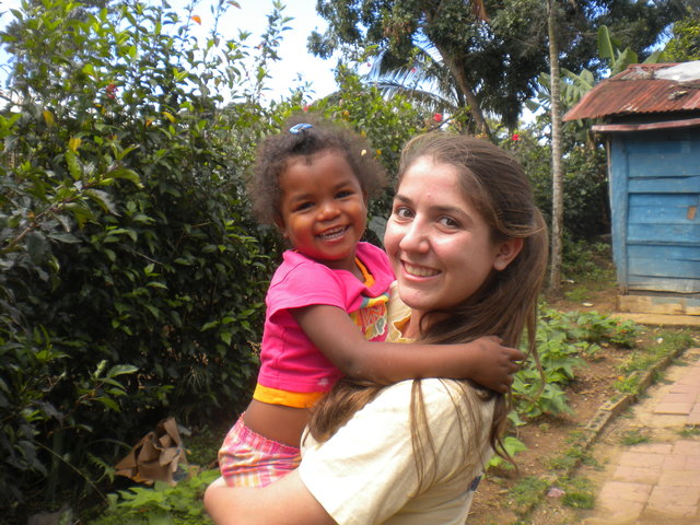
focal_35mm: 35
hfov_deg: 52.6
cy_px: 262
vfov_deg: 40.7
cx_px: 350
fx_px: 708
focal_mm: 6.3
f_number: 4.6
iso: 80
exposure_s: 1/160
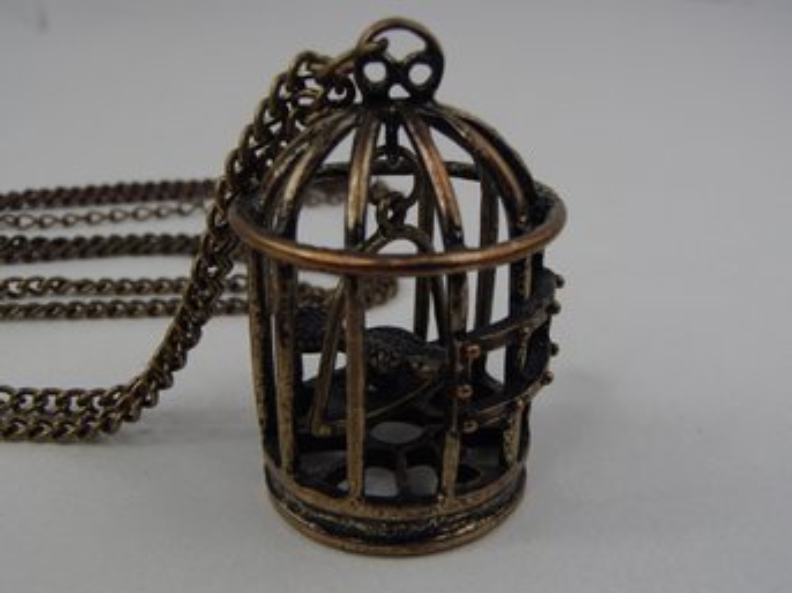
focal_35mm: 37
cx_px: 396
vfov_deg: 38.6
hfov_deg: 50.2
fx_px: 846
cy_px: 296
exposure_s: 1/160
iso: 100
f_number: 4.7
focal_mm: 6.64
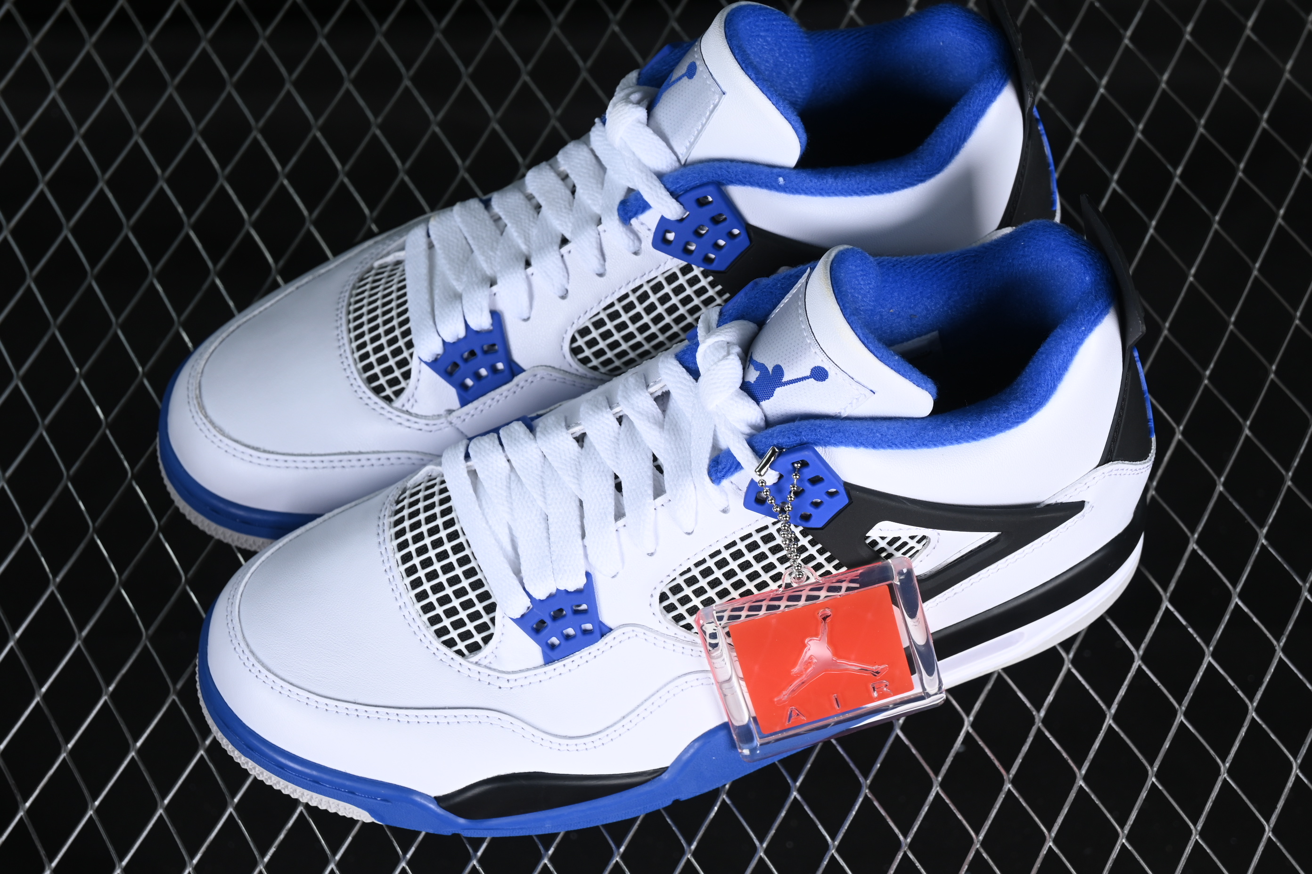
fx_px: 2733
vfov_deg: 18.2
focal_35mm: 75
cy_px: 437
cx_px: 656
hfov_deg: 27.0
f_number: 7.1
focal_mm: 50
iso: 160
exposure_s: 1/60
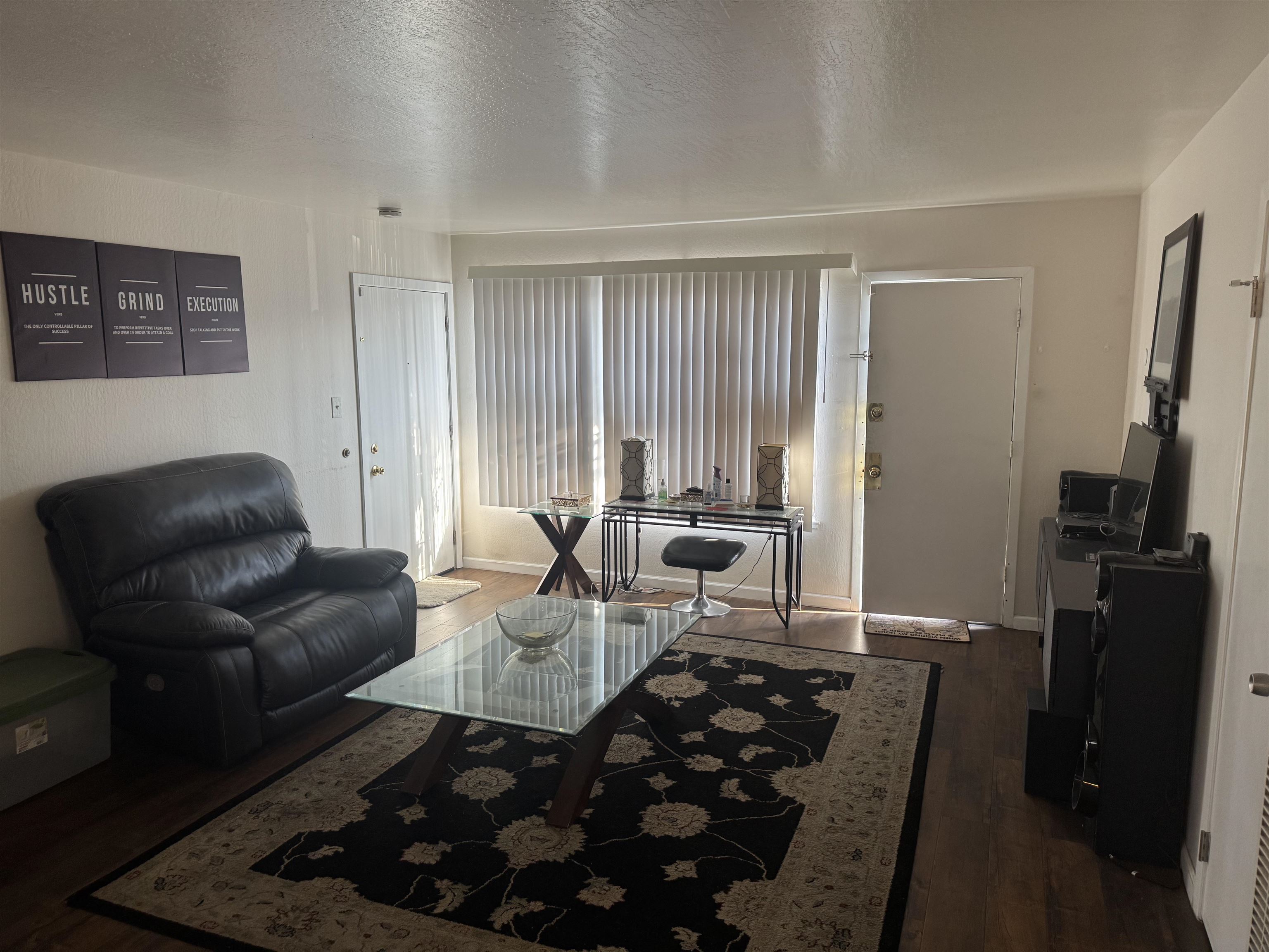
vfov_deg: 56.8
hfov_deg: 71.6
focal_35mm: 24
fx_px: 880
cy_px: 476
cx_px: 634
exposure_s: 1/60
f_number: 1.78
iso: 160
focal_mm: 6.76
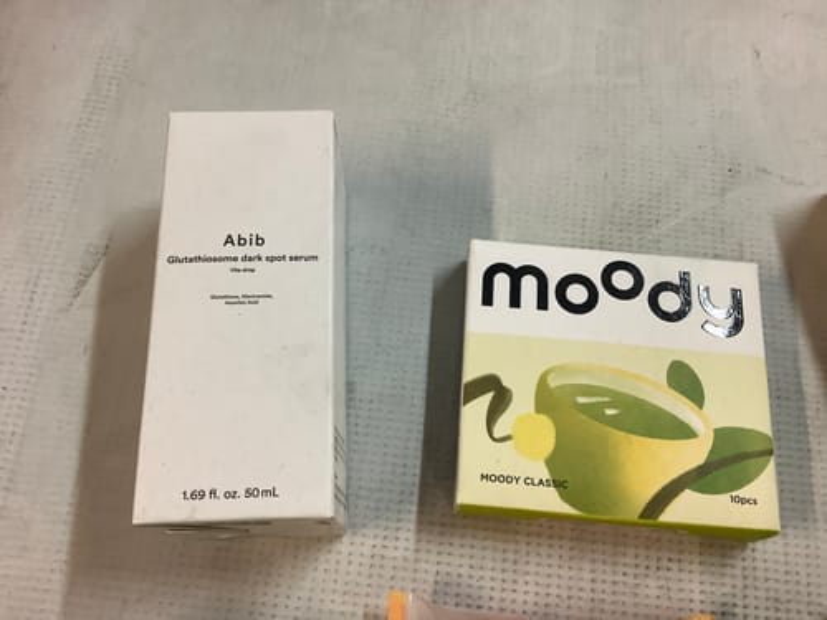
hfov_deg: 58.4
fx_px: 741
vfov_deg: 45.4
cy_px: 310
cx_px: 414
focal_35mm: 31
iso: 125
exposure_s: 1/50
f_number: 2.4
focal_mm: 3.3
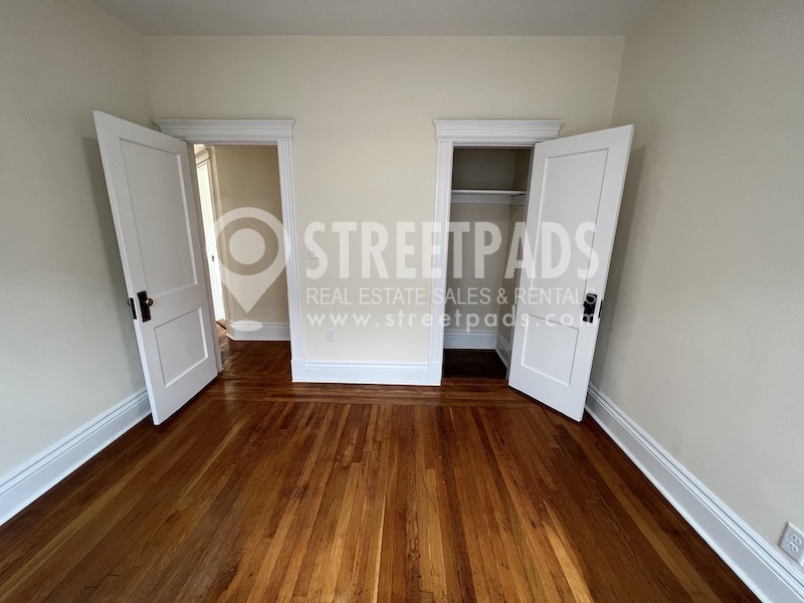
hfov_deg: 106.2
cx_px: 402
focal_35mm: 13
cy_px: 302
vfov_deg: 89.9
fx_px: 302
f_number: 1.8
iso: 100
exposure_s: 1/99
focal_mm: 1.57
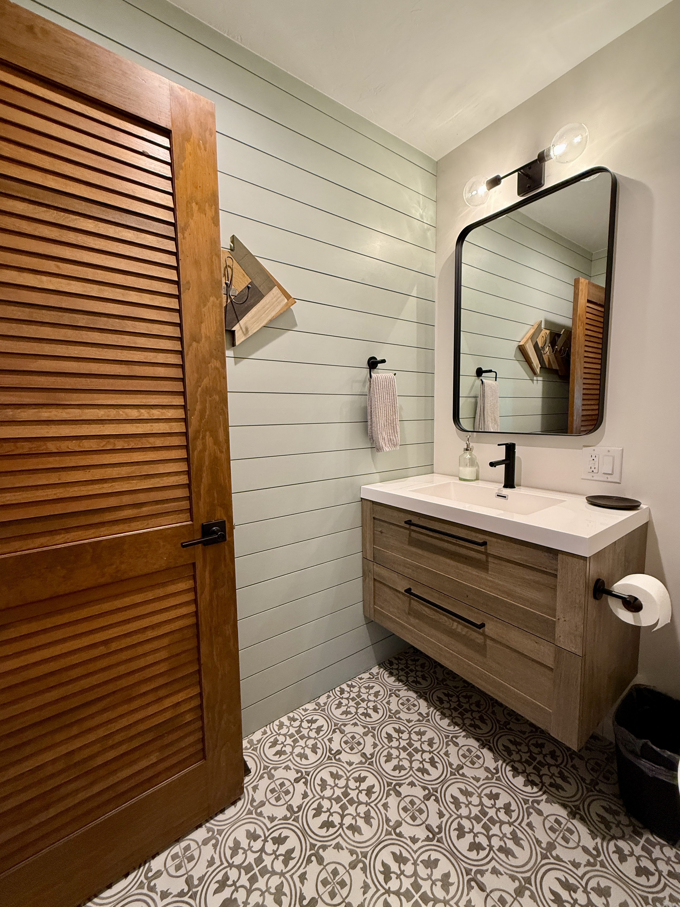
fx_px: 367
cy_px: 454
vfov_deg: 102.1
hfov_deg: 85.7
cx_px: 340
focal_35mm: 14
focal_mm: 2.22
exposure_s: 1/60
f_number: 2.2
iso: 250
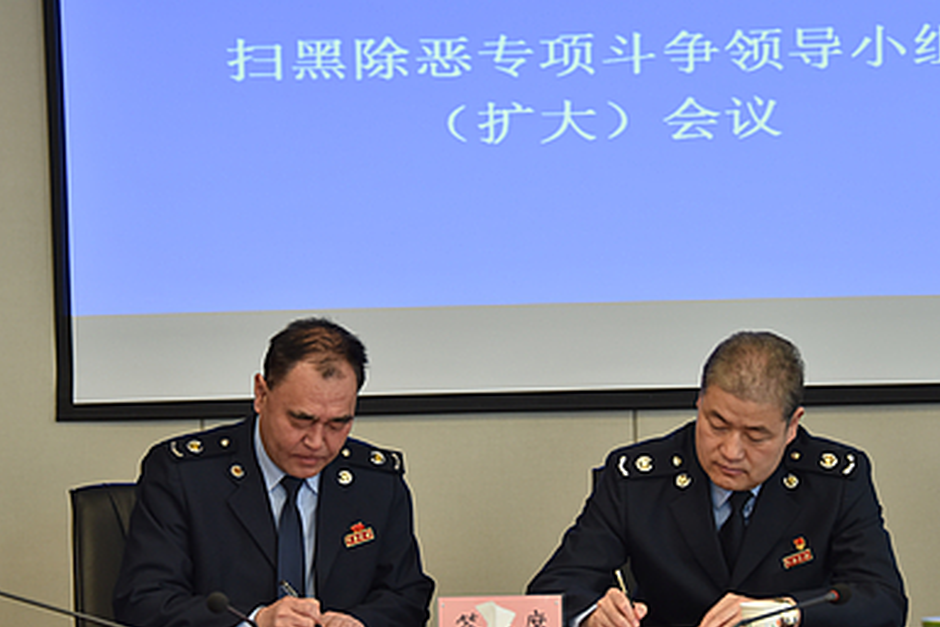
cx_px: 518
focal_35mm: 143
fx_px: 3735
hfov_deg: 14.3
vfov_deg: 9.6
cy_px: 292
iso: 800
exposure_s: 1/60
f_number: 5.3
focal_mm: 100
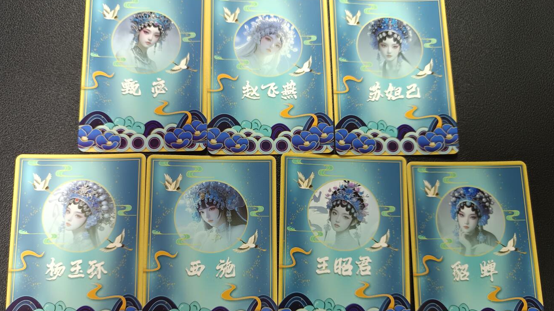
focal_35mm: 28
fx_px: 411
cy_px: 182
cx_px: 261
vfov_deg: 41.4
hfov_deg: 67.9
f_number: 1.7
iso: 1201
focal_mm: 5.31
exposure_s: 1/50
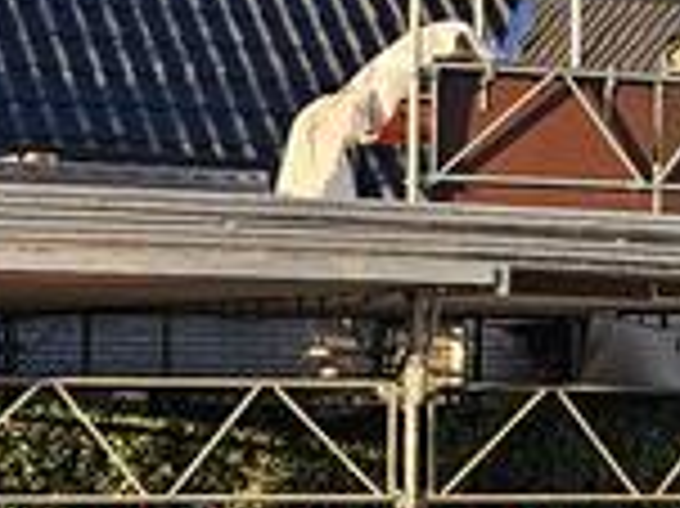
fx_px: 3455
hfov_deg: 11.2
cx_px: 437
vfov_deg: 8.4
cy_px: 288
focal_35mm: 176
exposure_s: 1/1011
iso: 50
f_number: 1.8
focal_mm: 5.4
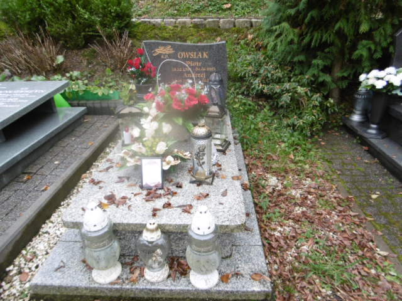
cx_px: 201
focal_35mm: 24
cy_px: 150
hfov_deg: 71.6
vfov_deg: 56.8
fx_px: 279
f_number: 3.1
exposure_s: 1/60
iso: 100
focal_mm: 4.3
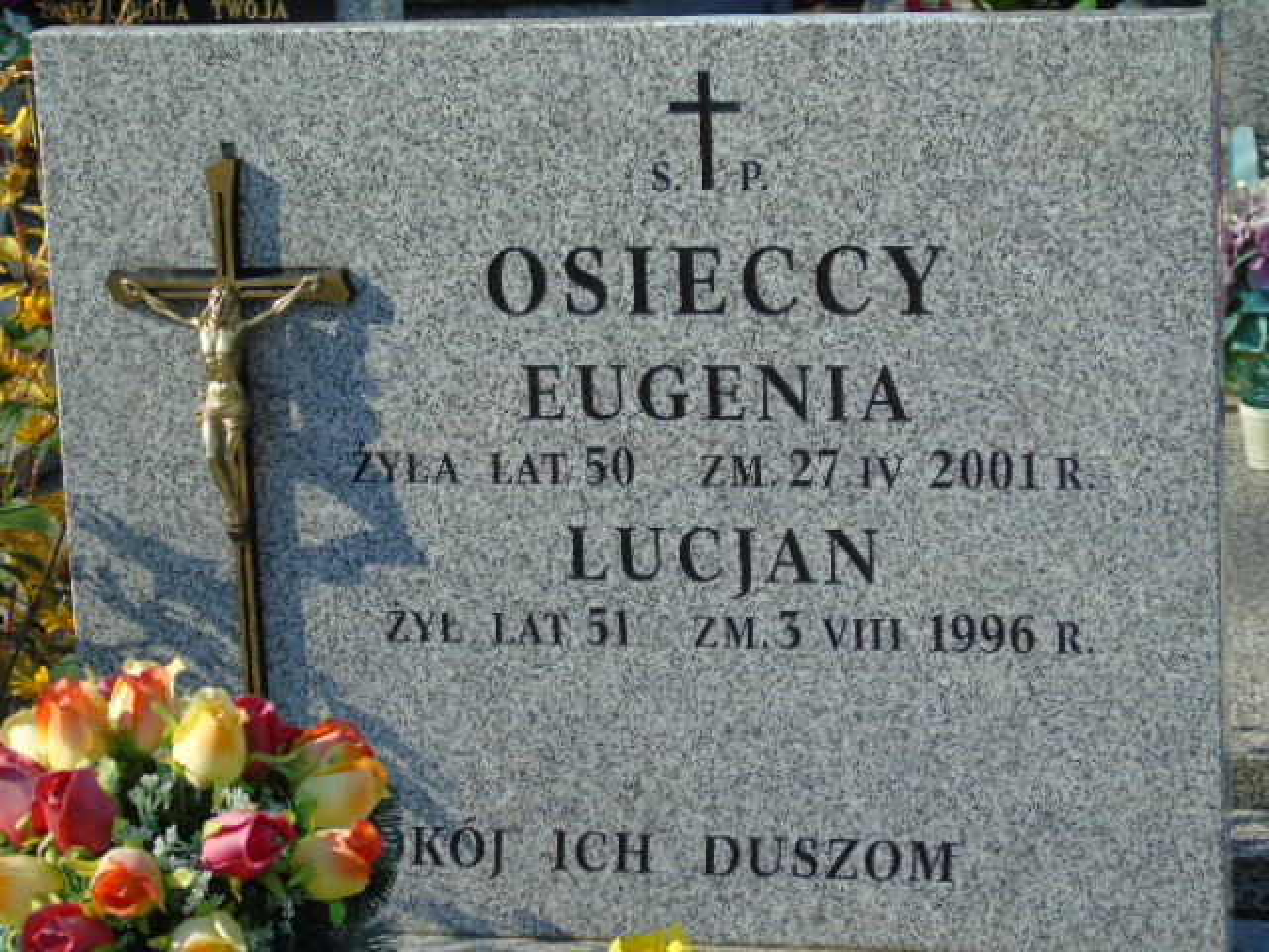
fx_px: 3959
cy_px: 476
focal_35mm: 108
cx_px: 634
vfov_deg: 13.7
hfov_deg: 18.2
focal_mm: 19
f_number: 4.4
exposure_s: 1/250
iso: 80
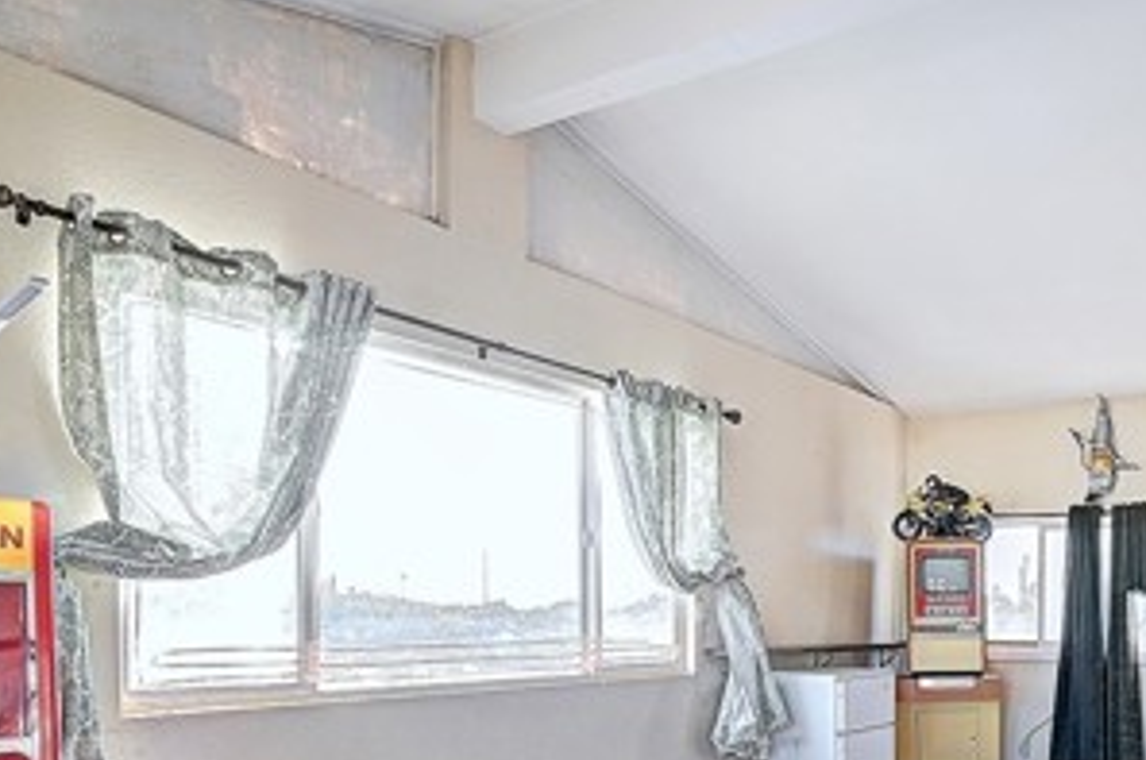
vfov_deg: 43.7
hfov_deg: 58.1
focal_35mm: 28
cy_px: 627
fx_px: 890
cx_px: 988
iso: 400
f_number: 9
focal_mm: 13
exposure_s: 1/20
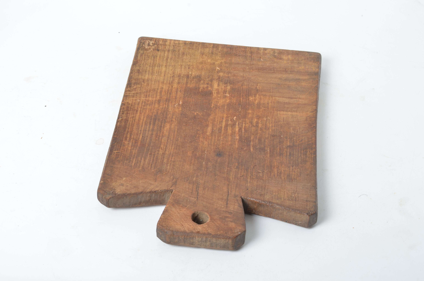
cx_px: 212
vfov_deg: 18.1
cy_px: 140
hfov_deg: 27.0
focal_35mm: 75
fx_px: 882
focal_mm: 50
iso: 100
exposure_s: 1/125
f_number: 11
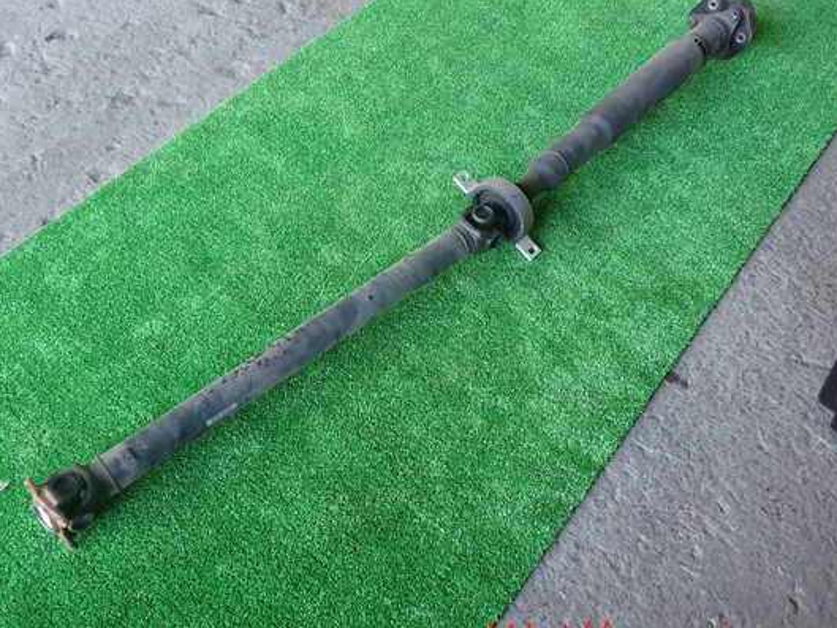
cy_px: 302
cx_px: 370
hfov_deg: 53.8
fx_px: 822
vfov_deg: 41.8
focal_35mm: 34
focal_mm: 5.4
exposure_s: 1/40
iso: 200
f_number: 2.3
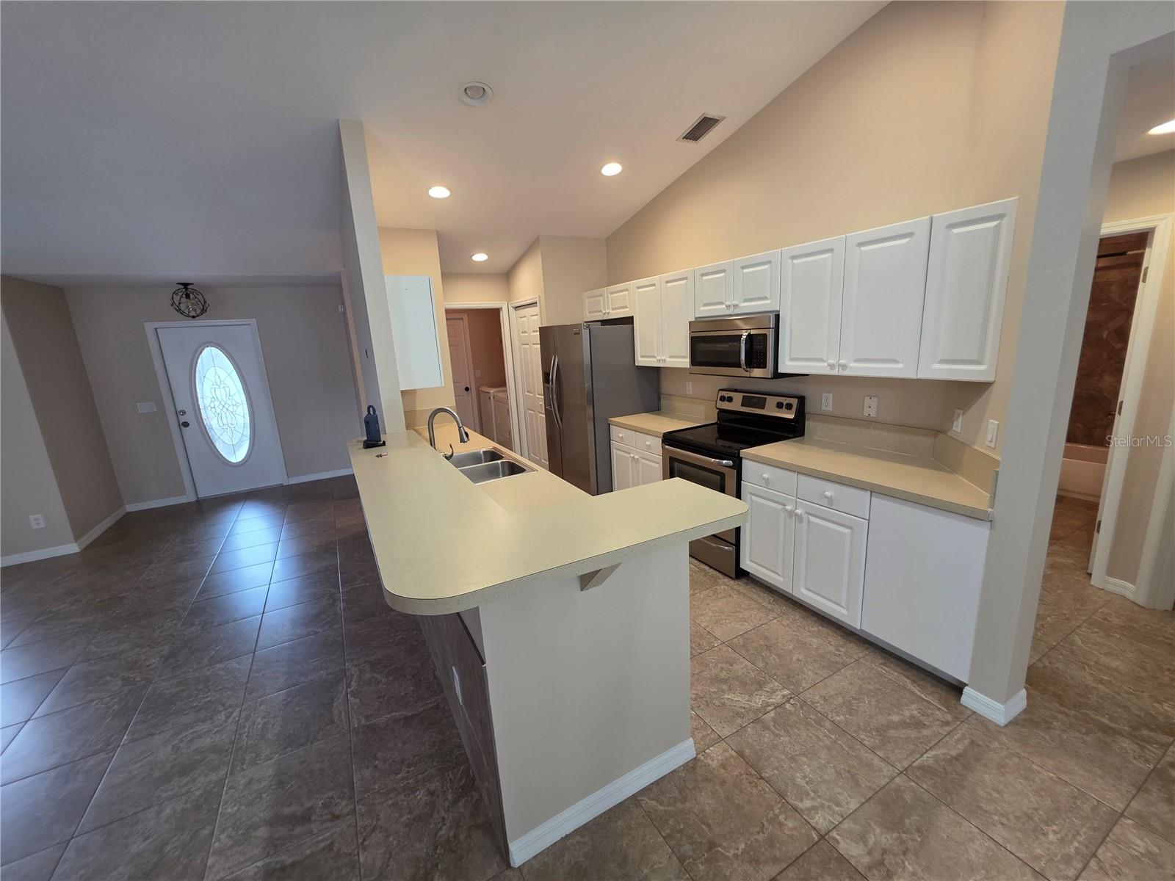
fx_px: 441
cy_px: 440
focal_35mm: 13
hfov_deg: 106.2
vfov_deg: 89.9
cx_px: 588
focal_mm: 2.2
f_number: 1.9
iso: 160
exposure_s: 1/60
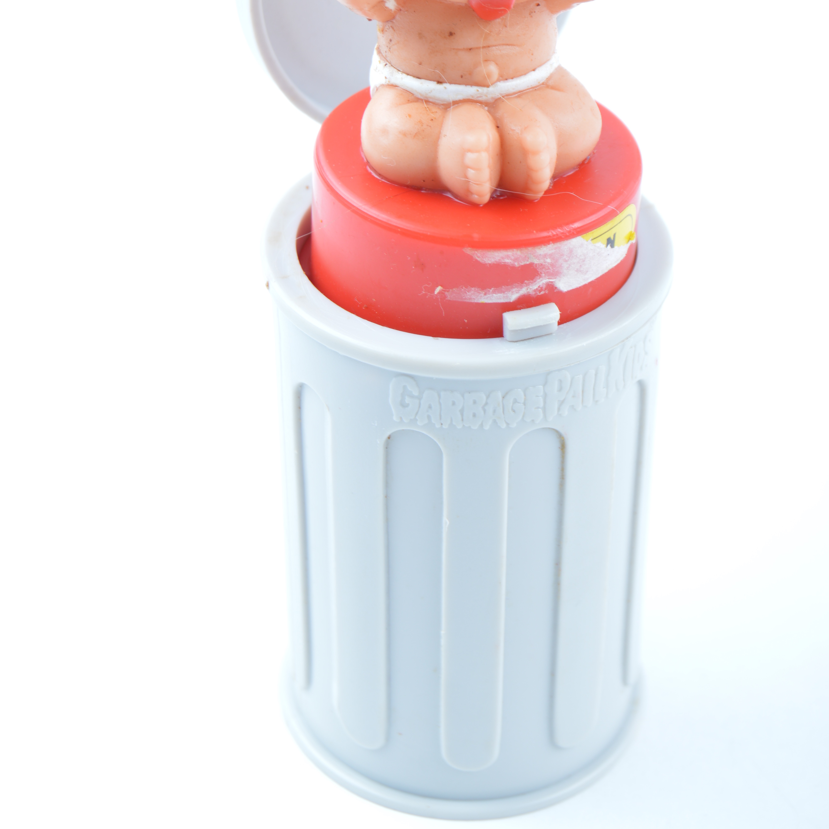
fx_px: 2709
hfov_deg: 17.4
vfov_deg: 17.3
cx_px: 416
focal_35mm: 100
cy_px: 240
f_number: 7.1
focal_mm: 52
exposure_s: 1/30
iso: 100
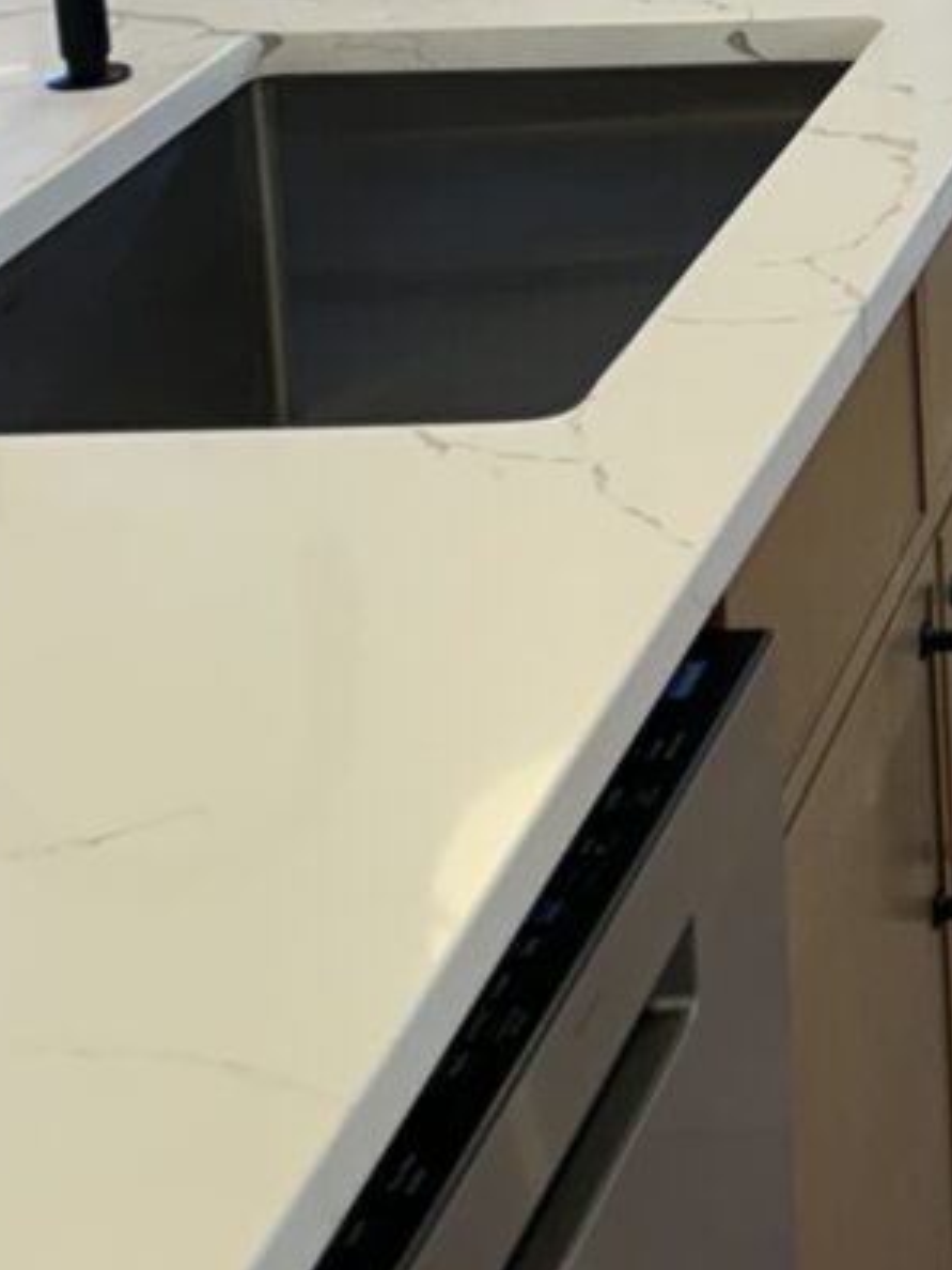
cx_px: 1625
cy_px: -314
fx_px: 3850
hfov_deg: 13.0
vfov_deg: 17.7
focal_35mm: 105
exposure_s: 1/120
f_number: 1.5
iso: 64
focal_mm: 5.7
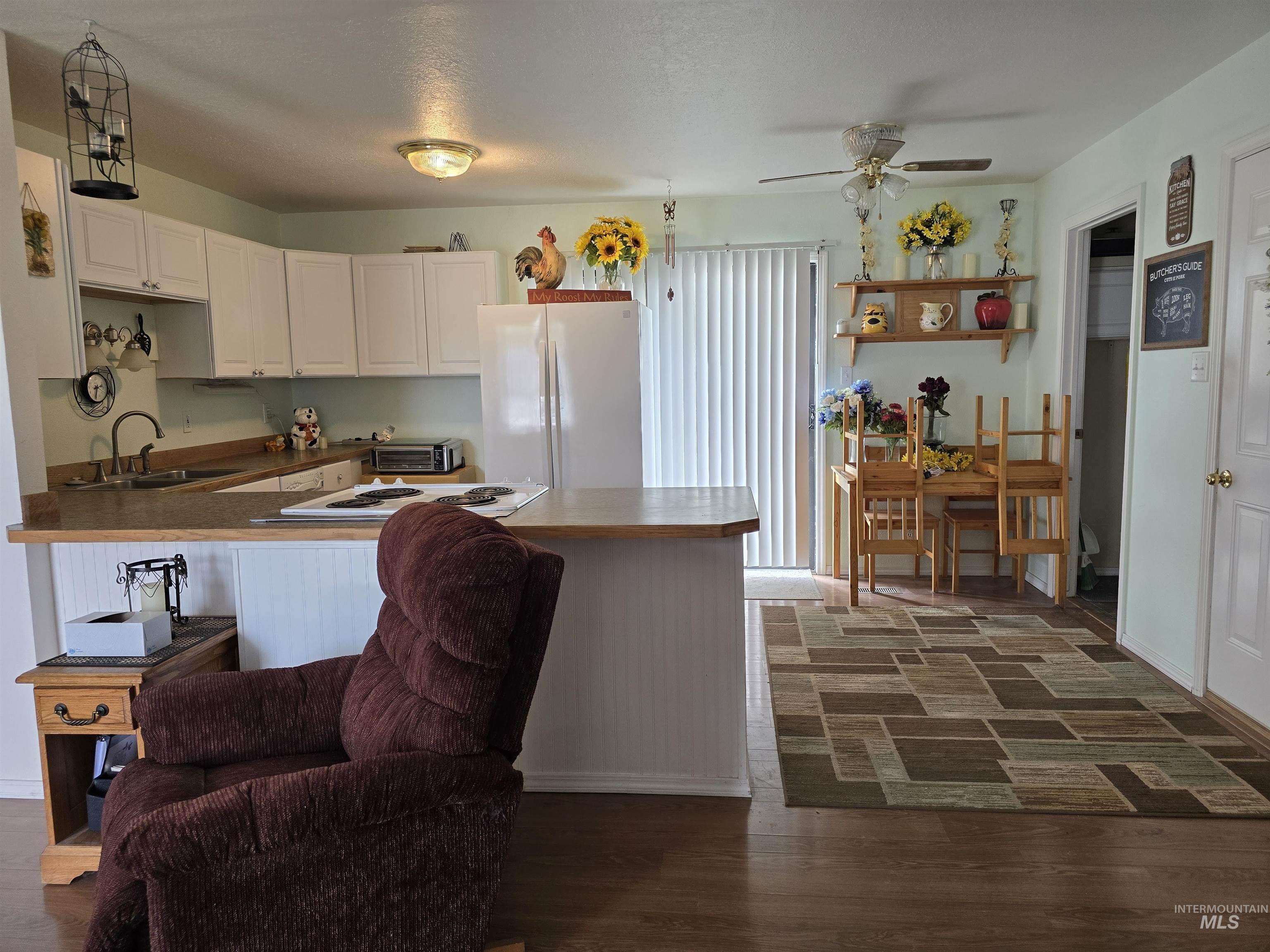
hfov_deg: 73.9
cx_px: 635
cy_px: 476
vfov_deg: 58.9
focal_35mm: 23
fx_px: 844
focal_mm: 6.3
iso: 160
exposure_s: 1/120
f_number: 1.7
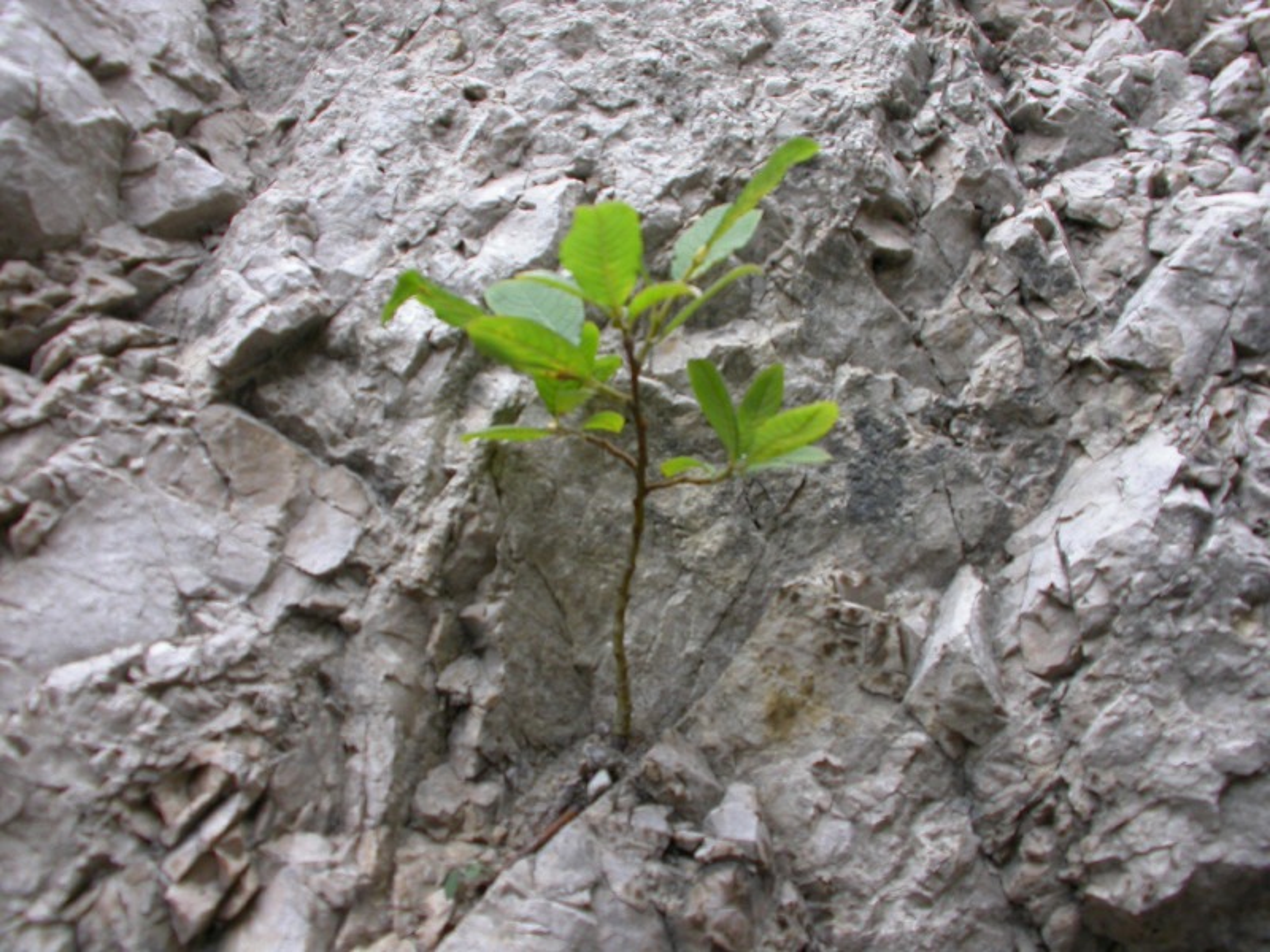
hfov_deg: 49.0
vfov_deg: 37.7
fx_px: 1394
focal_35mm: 38
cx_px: 635
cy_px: 476
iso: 100
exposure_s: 1/35.1
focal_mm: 7.85
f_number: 4.2
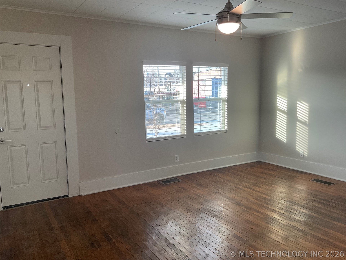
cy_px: 130
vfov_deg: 48.2
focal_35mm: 29
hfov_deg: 61.7
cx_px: 173
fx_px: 290
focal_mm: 3
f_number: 1.8
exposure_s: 1/60
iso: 40
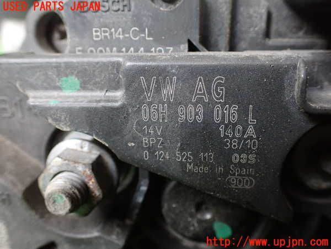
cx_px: 166
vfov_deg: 46.8
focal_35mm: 30
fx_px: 287
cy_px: 124
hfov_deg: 60.0
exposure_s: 1/40
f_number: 2.3
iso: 800
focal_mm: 5.4
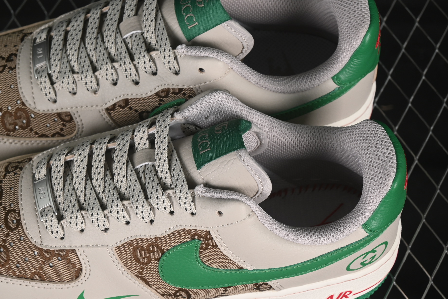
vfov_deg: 12.1
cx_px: 149
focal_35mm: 113
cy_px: 150
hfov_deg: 18.1
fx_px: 1406
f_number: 7.1
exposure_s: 1/60
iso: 160
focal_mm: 50
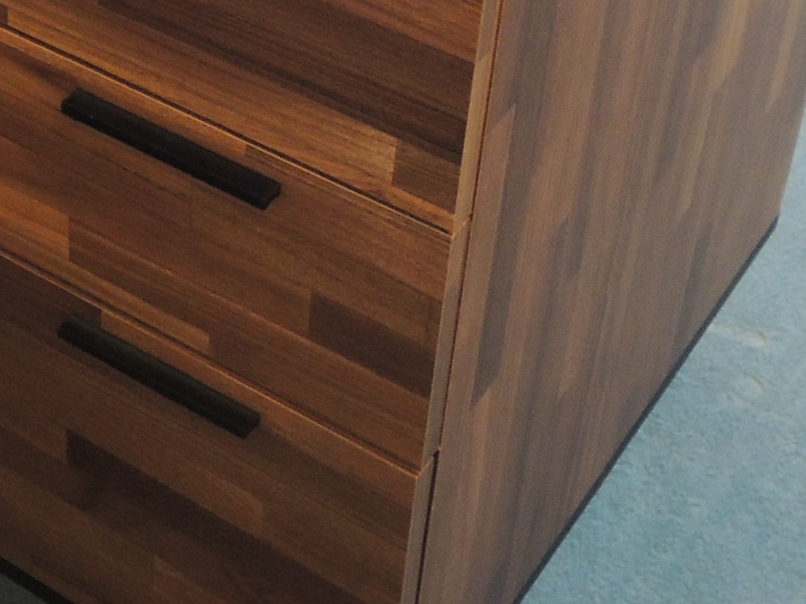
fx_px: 2026
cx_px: -63
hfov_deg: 21.4
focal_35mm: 87
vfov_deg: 16.2
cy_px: -146
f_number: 2.8
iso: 400
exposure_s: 1/20
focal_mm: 4.3
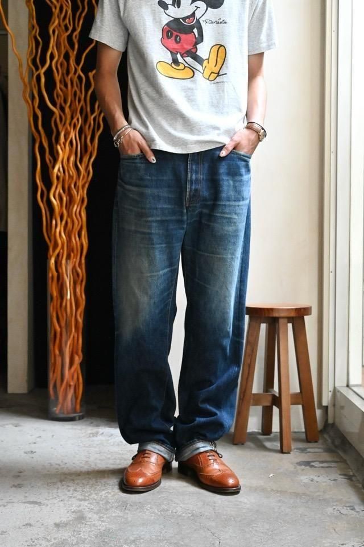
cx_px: 182
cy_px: 274
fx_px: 744
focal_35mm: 49
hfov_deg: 27.5
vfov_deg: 40.4
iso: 8000
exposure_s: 1/100
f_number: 5.6
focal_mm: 49
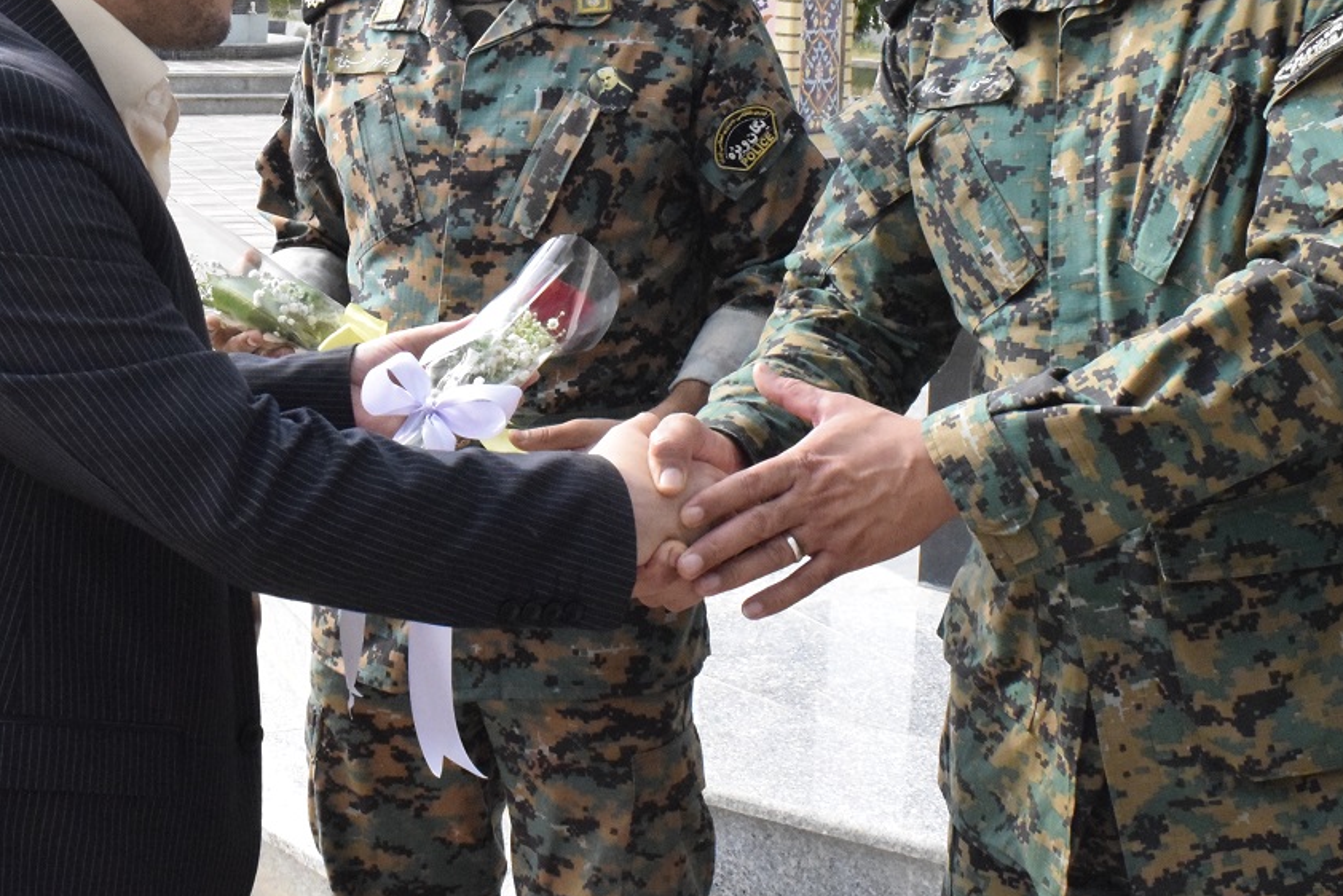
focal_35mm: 57
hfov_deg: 34.8
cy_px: 154
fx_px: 2127
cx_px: 482
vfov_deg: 23.4
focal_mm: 20
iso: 5000
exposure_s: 1/800
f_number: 14
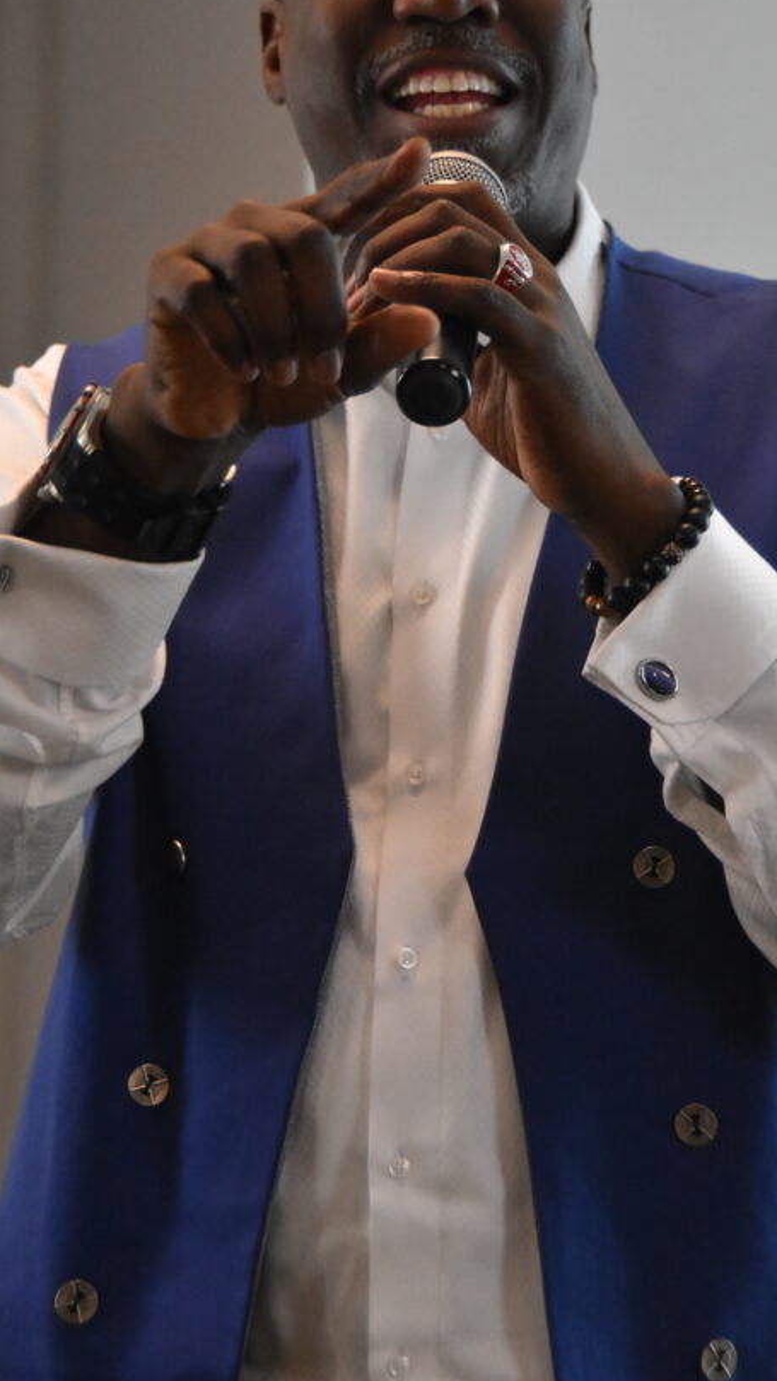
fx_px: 6704
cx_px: 500
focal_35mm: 183
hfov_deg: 6.6
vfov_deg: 11.8
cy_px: 522
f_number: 5.6
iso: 4000
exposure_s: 1/250
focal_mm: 92
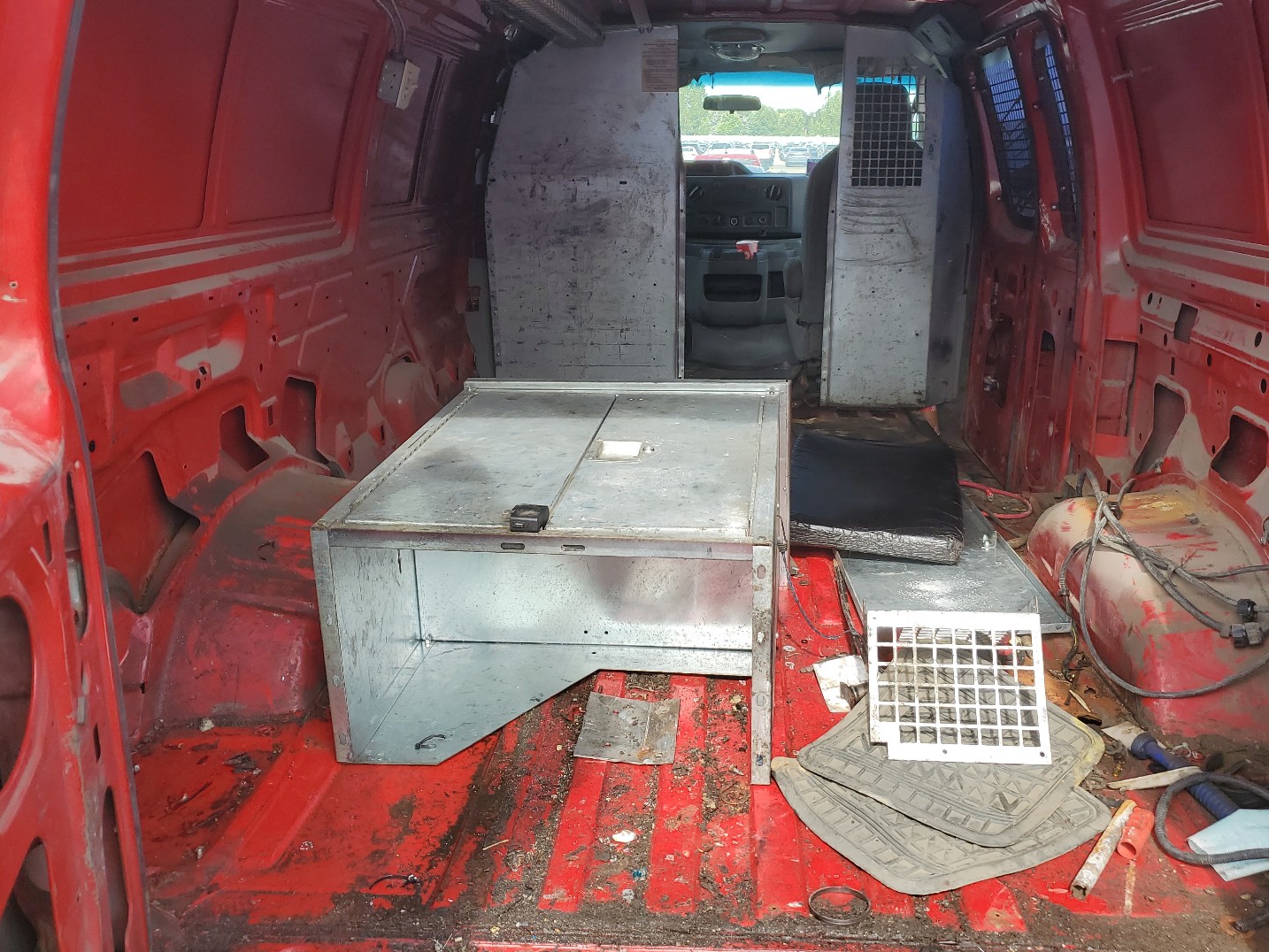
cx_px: 706
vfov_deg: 48.2
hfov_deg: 61.5
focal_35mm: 29
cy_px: 433
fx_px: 1063
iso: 50
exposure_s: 1/556
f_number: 1.5
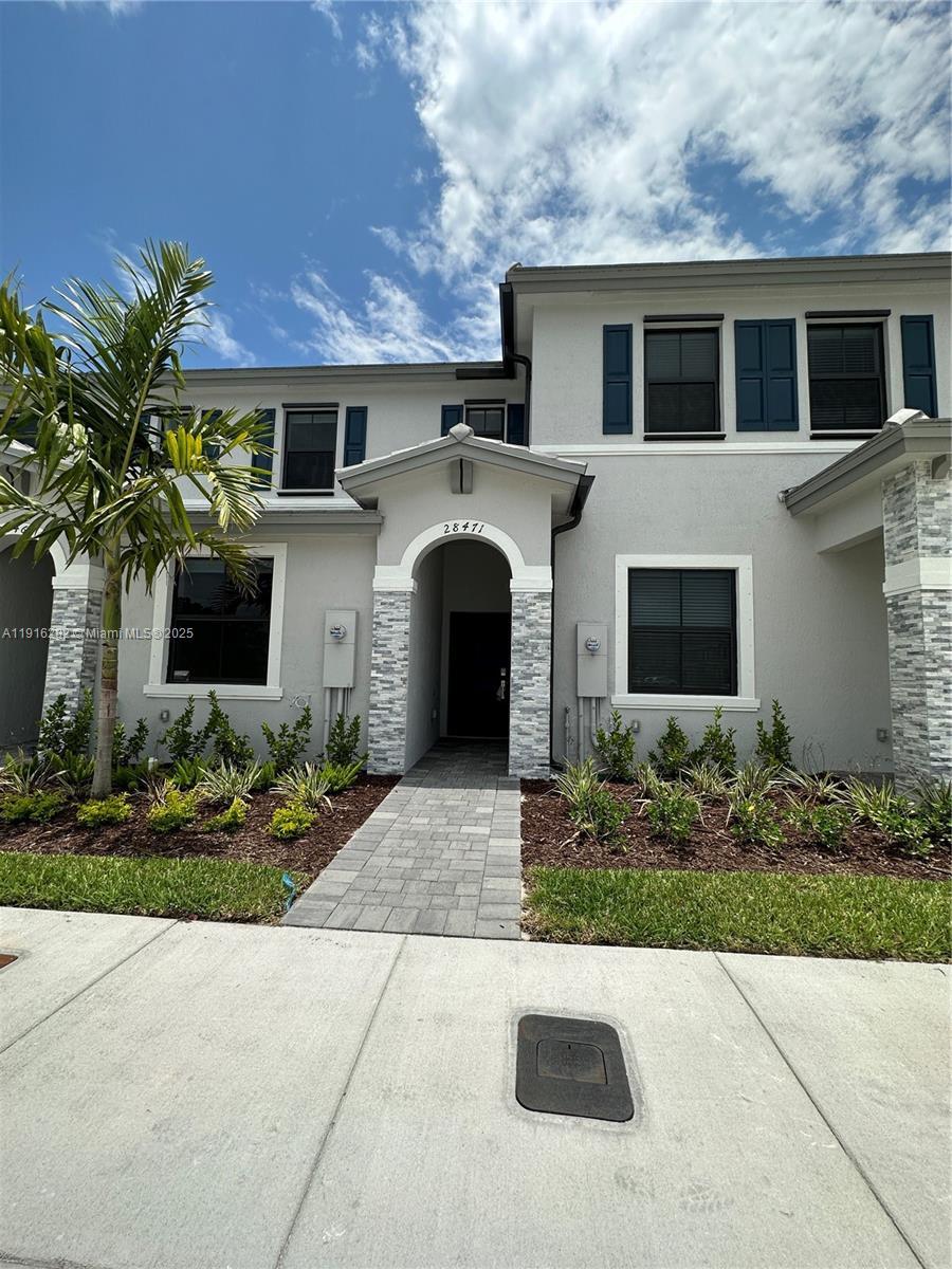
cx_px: 476
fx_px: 513
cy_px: 634
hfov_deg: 85.7
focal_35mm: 14
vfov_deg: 102.1
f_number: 2.2
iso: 50
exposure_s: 1/2882
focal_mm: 2.22
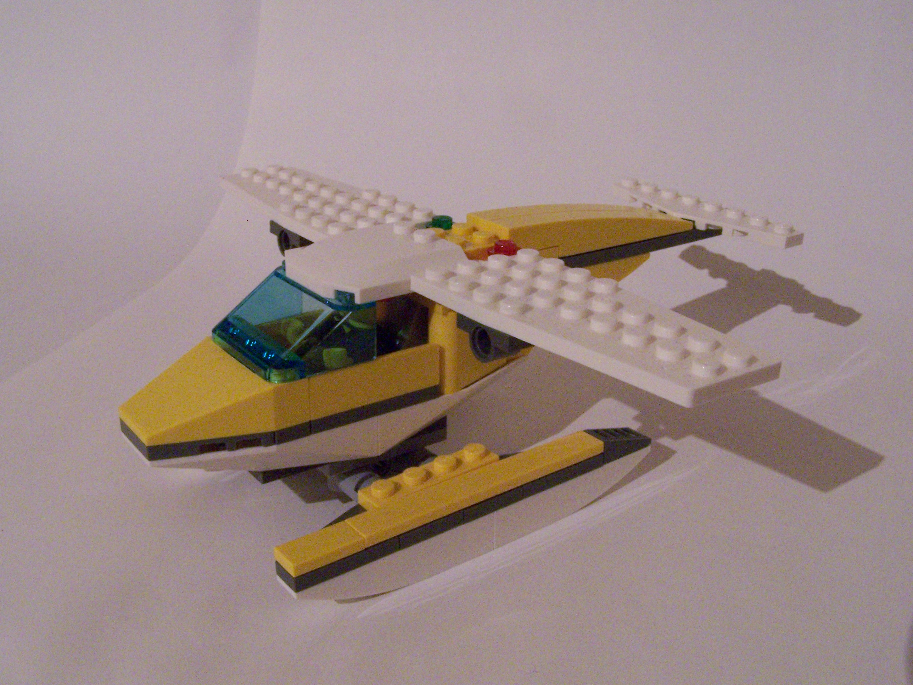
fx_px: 1002
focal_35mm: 38
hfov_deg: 49.0
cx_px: 456
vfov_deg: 37.7
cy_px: 342
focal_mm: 6.3
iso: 400
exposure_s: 1/4
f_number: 7.1
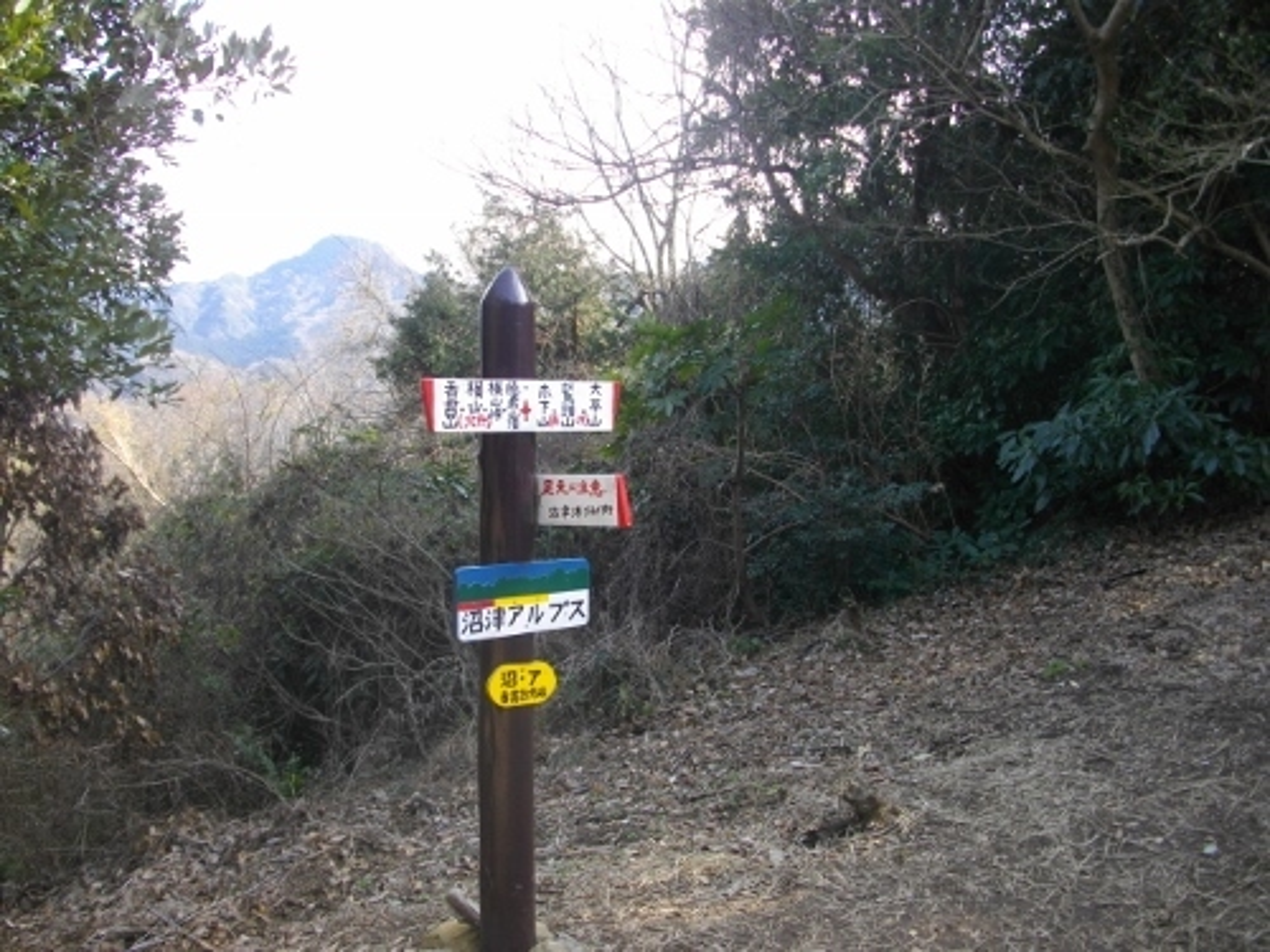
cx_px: 635
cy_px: 476
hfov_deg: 56.8
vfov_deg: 44.2
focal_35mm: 32
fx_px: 1174
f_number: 2.9
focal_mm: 5.7
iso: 100
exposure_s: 1/160
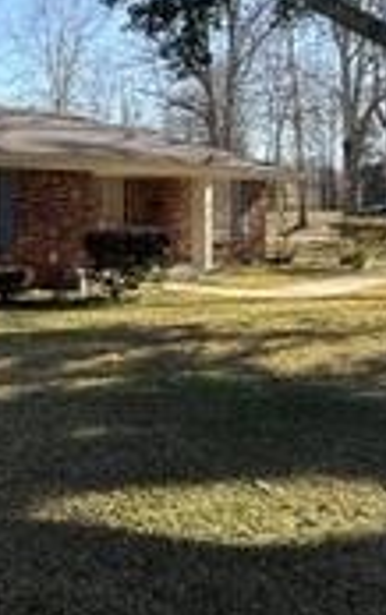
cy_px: 198
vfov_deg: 47.3
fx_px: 689
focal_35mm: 41
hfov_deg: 25.3
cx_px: -159
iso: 64
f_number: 2.2
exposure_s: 1/549
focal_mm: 2.22
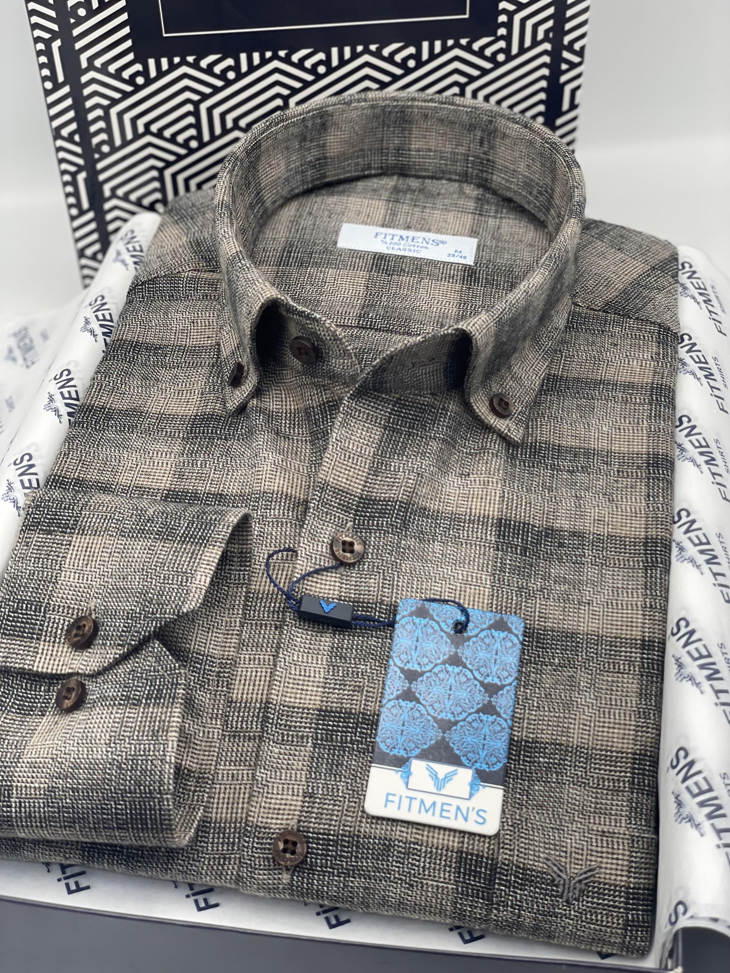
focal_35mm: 52
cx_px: 365
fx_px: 1462
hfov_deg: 28.0
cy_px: 486
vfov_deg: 36.8
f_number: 2
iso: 50
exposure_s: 1/122
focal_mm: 6
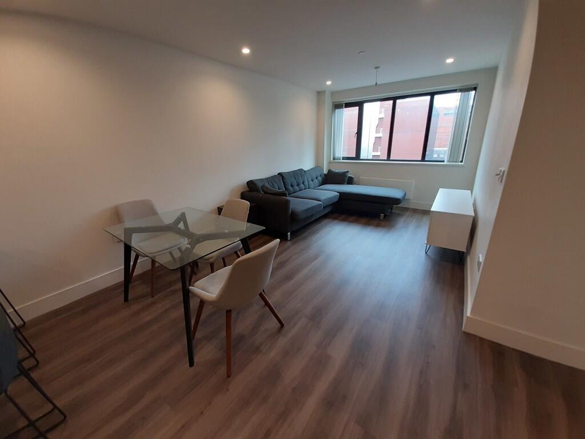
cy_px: 220
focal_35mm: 13
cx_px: 292
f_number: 2.2
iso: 125
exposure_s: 1/50
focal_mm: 1.42
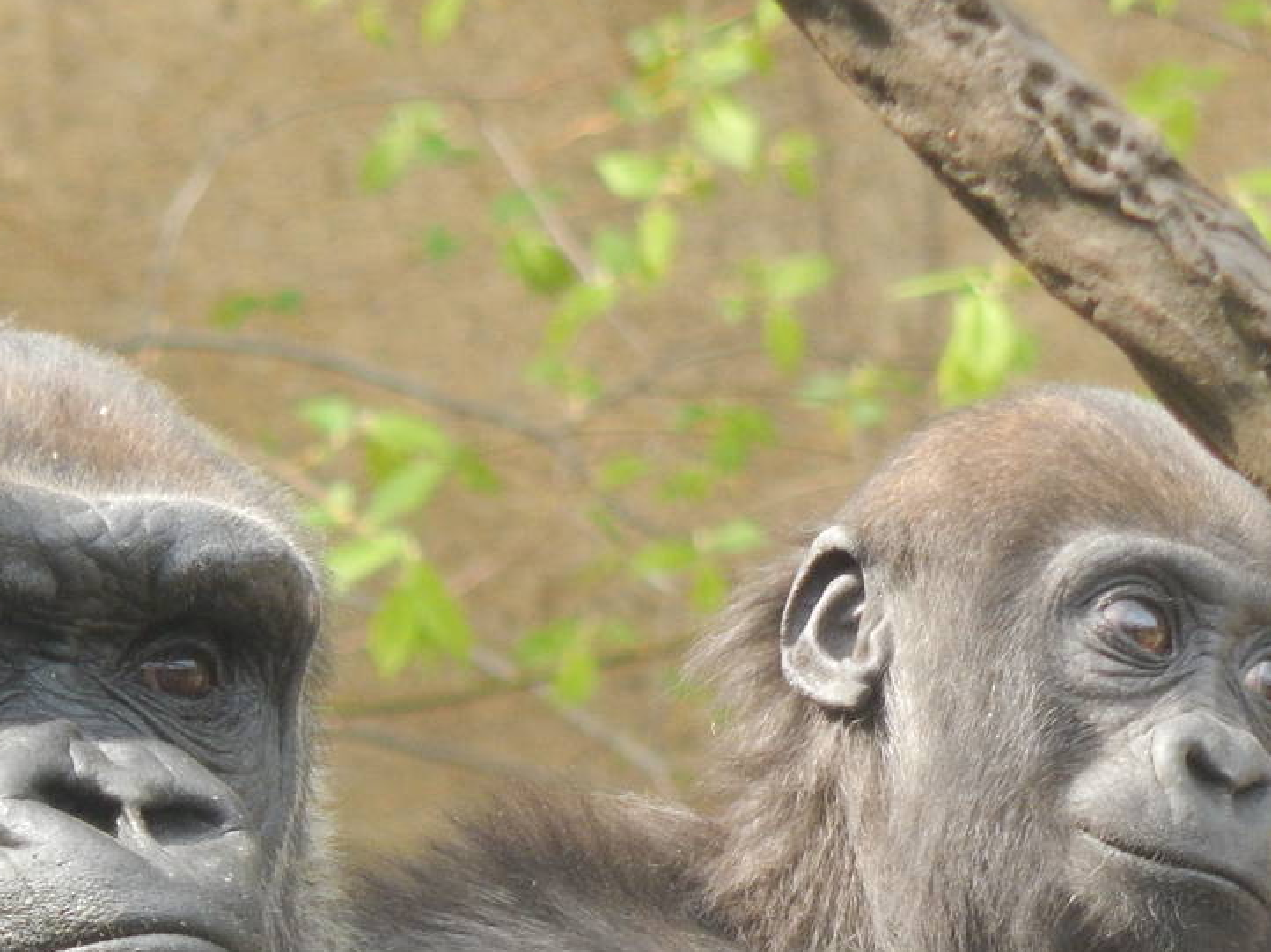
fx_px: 54911
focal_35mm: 1496
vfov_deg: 1.0
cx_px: 648
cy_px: 1005
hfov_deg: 1.3
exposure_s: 1/125
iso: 280
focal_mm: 120
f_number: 5.8
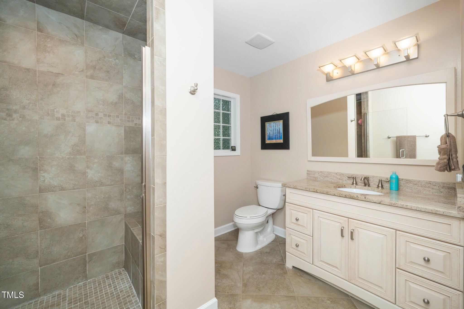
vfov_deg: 81.2
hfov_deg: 104.3
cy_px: 154
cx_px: 232
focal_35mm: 14
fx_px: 180
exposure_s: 1/50
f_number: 11
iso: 640
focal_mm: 14
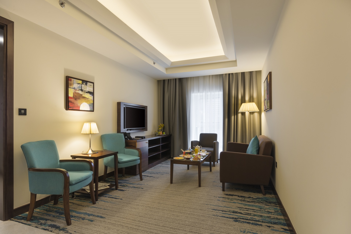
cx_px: 176
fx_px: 190
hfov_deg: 85.4
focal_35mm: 20
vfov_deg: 63.2
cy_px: 117
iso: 100
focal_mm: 13
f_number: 16
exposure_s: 1.3
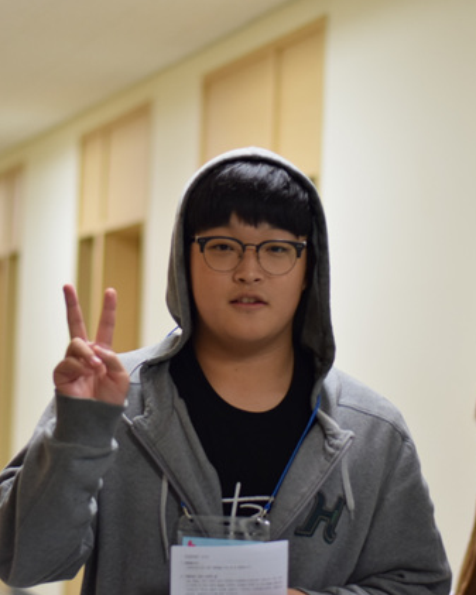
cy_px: 298
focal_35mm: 107
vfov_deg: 17.9
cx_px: 271
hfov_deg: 14.4
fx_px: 1884
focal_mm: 50
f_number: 1.8
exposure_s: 1/160
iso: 500
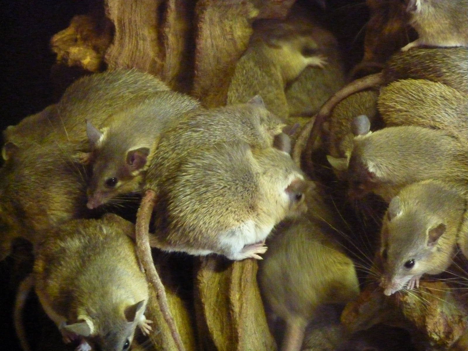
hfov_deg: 8.8
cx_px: 234
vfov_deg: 6.6
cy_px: 176
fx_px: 3042
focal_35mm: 225
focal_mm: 37
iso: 1600
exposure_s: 1/8
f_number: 4.6
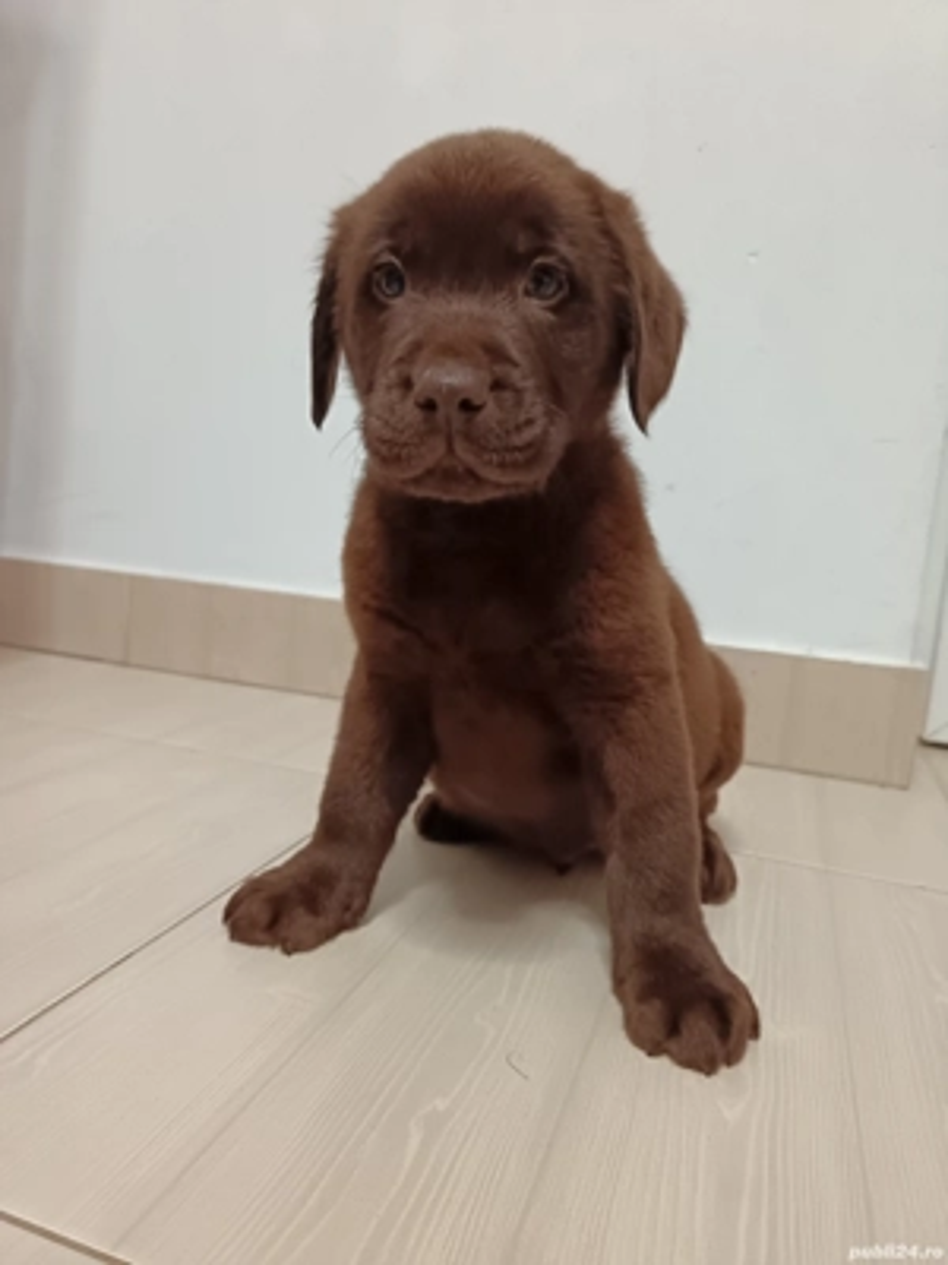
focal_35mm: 24
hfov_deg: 56.8
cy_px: 632
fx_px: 876
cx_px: 474
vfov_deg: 71.6
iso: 2361
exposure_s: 1/50
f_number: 1.75
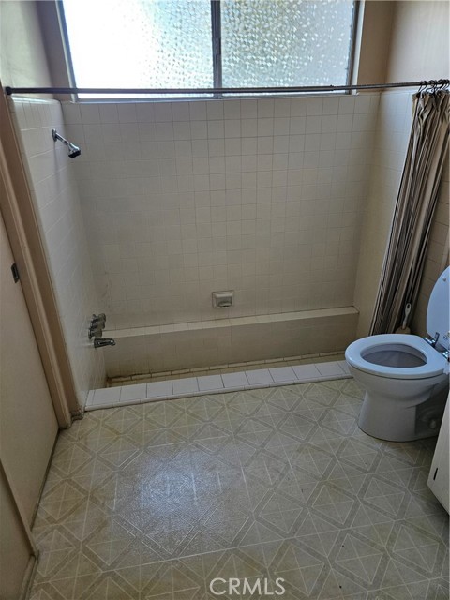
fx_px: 399
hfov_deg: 58.9
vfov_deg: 73.9
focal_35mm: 23
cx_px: 225
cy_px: 300
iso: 200
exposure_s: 1/120
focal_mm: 5.4
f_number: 1.8
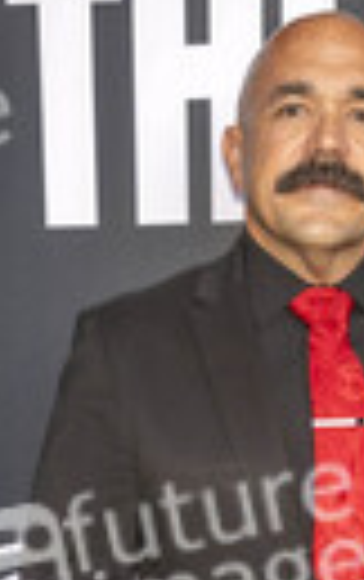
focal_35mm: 85
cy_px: 796
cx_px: 270
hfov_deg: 15.4
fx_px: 1345
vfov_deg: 21.5
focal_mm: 27
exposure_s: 1/200
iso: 800
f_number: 5.6
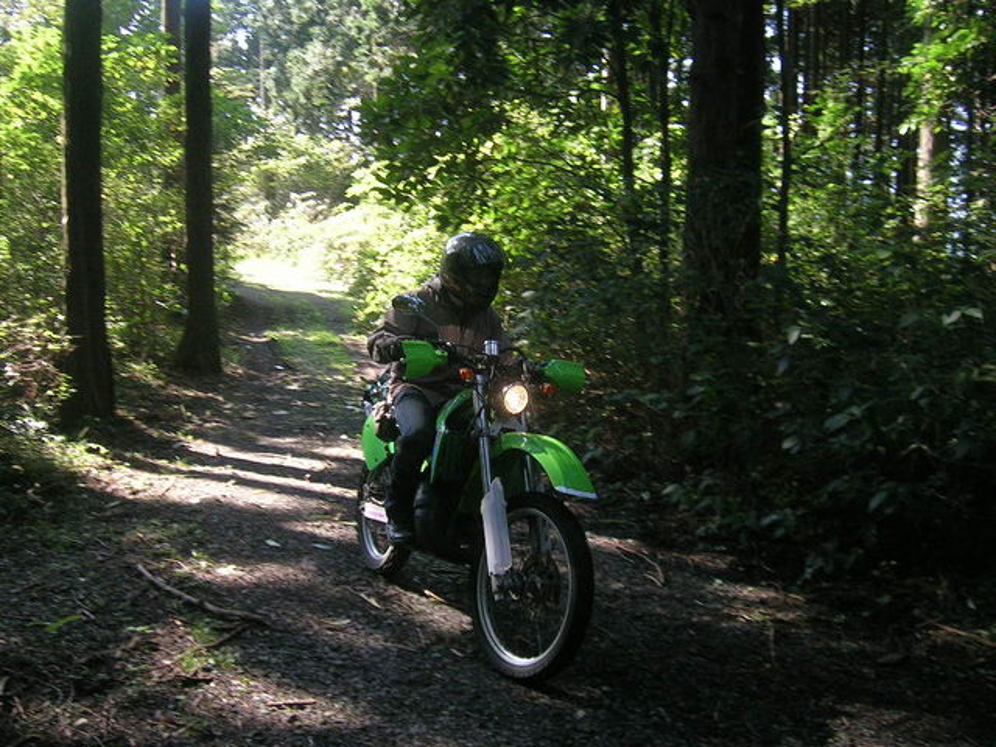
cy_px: 374
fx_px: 1554
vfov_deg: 27.0
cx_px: 498
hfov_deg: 35.5
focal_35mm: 54
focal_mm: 5.4
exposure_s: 1/150
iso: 139
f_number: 2.8
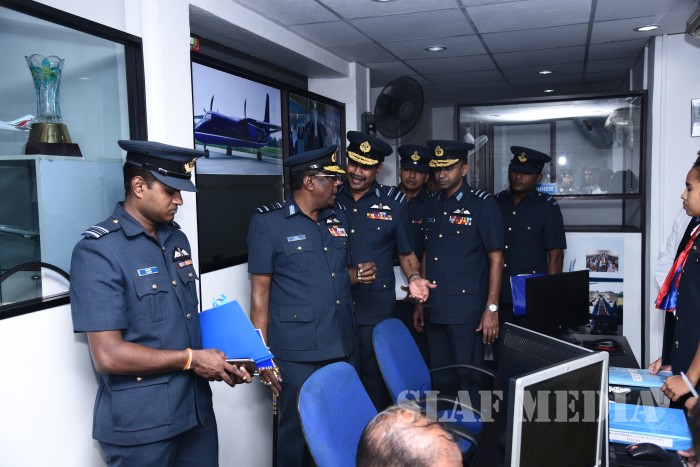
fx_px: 661
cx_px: 350
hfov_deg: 55.8
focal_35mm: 34
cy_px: 234
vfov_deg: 38.9
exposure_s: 1/125
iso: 200
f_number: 5
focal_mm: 34
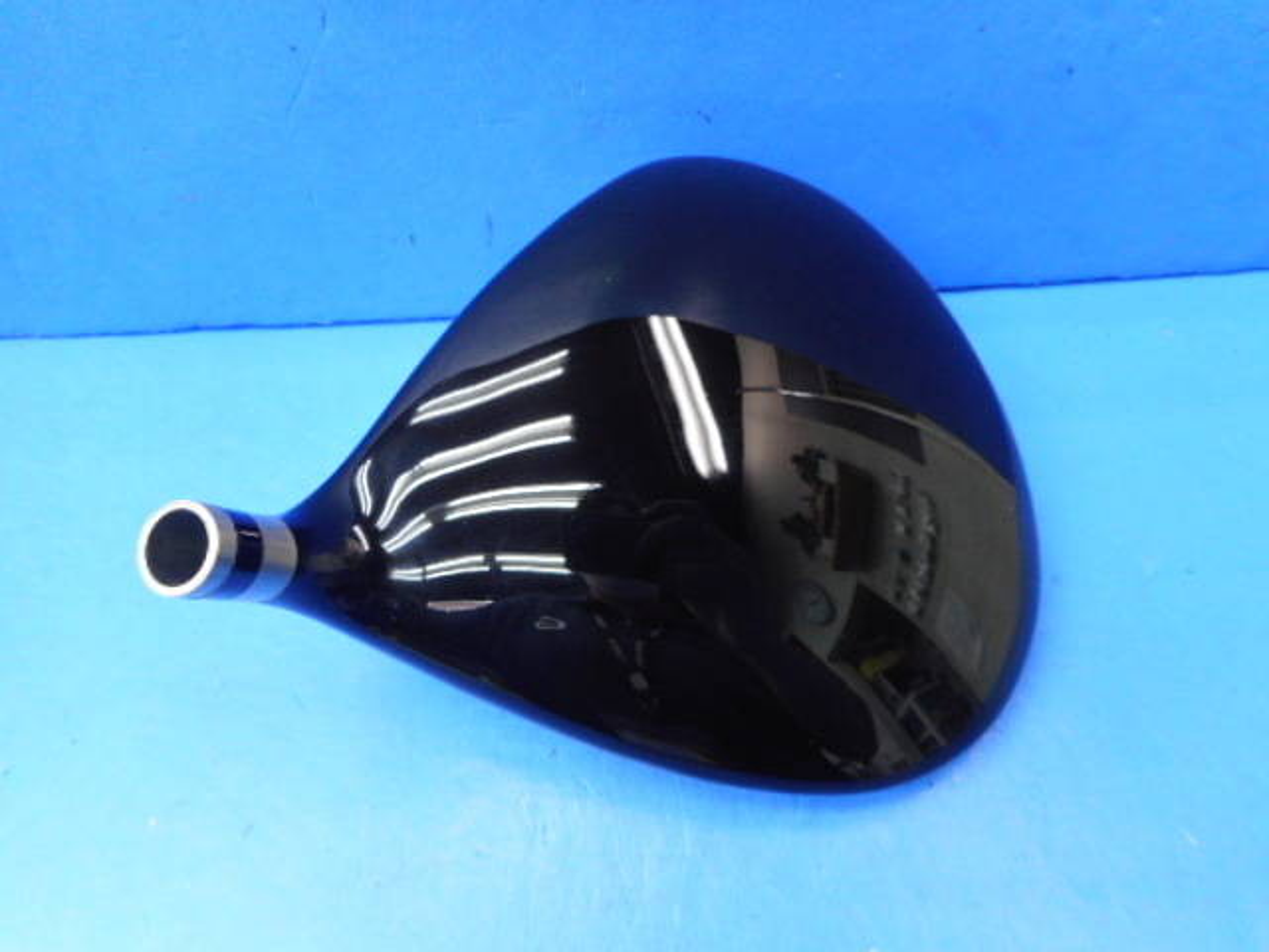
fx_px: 916
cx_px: 634
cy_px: 476
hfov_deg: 69.4
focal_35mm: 25
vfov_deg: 54.9
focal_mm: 4.5
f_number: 3.7
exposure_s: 1/30
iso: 280
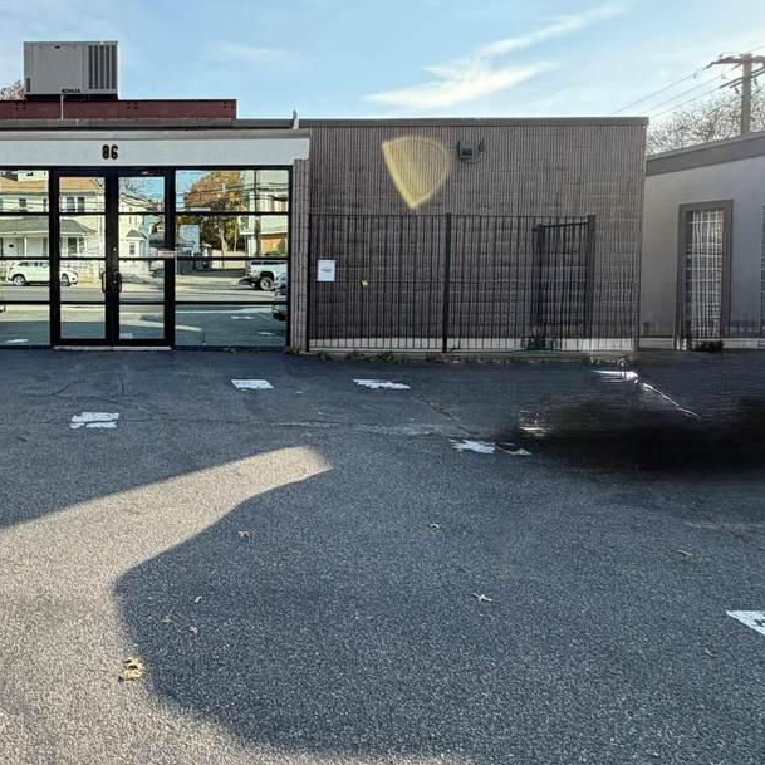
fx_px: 650
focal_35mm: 26
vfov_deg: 60.4
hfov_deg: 56.0
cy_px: 303
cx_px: 138
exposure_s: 1/502
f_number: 2.2
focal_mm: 2.22
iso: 50
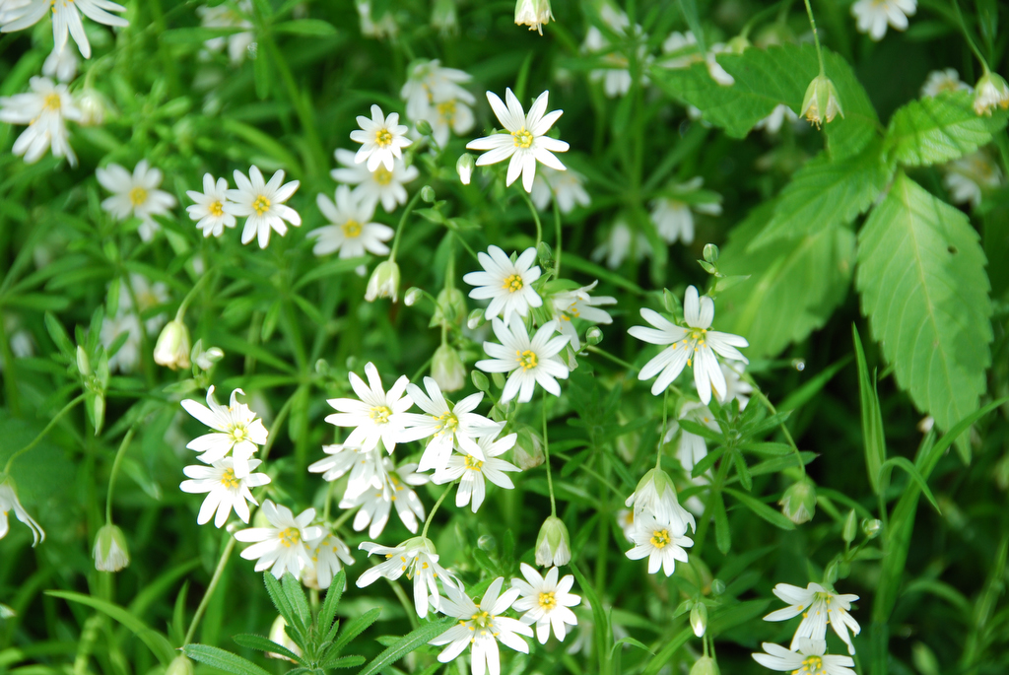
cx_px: 504
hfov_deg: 13.0
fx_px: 4419
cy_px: 338
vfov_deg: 8.7
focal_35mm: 158
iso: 160
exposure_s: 1/125
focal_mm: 105
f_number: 8
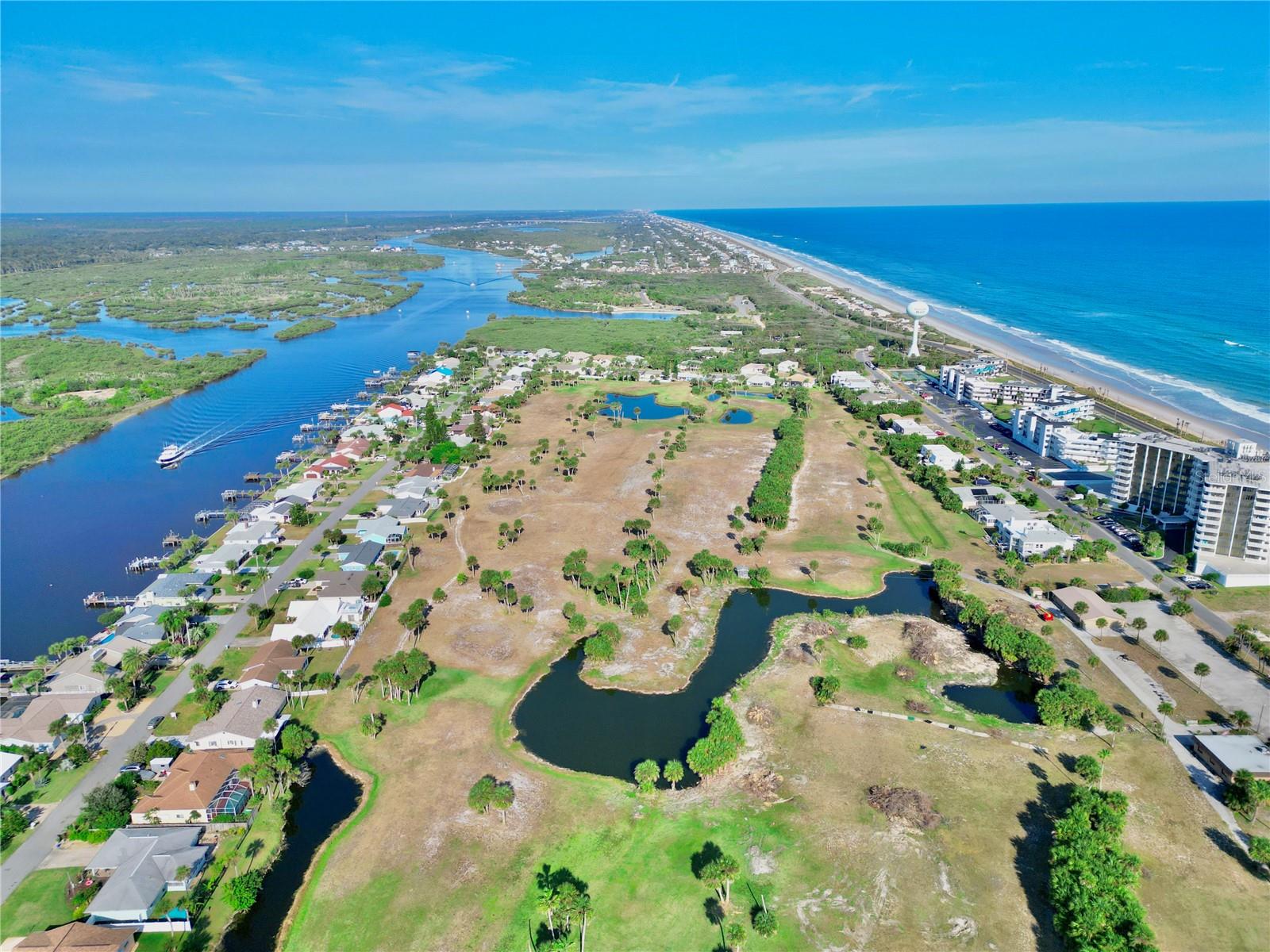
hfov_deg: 71.6
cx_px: 635
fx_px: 881
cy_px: 476
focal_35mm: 24
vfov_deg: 56.8
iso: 110
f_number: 1.7
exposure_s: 1/3200
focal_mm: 6.72
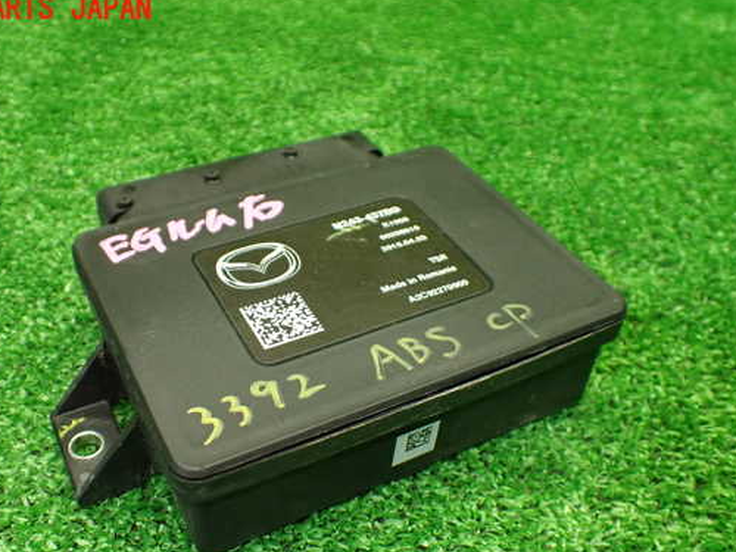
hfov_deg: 51.2
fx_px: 765
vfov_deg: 39.5
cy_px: 322
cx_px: 325
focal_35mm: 36
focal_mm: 5.4
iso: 500
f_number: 2.3
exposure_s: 1/125
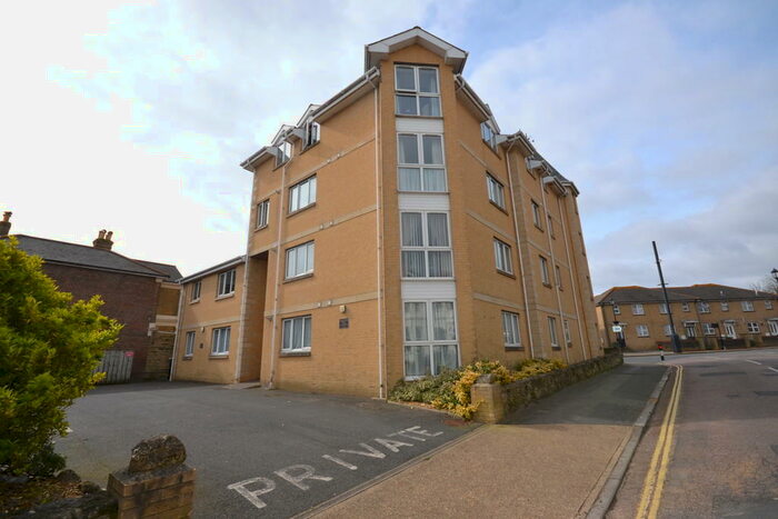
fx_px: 324
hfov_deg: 100.4
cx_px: 389
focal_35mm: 15
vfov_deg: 77.4
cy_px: 260
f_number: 8
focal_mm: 10
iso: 100
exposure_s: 1/200
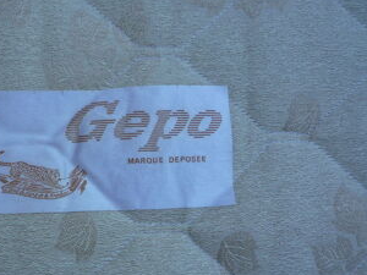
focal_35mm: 48
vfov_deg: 29.9
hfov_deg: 38.9
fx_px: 509
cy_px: 197
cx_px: 103
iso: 100
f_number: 4
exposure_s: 1/125
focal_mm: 5.2
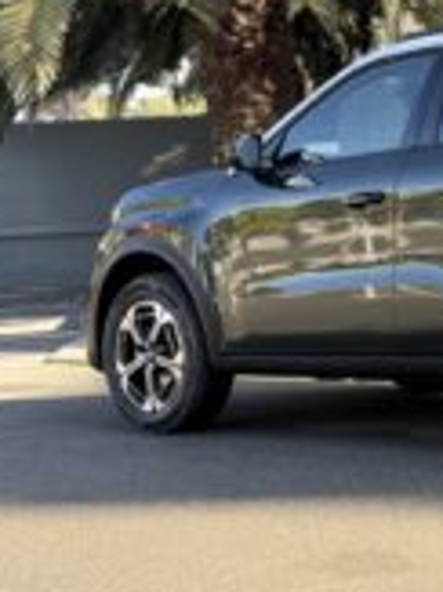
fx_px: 1811
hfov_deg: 13.3
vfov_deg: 18.4
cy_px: 149
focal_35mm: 106
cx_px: 628
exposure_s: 1/506
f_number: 1.78
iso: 80
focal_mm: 6.76
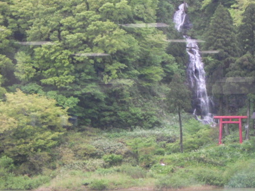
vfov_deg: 10.7
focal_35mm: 139
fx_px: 1024
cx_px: 183
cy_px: 106
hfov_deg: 14.2
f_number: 5
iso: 320
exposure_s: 1/80
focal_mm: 16.7
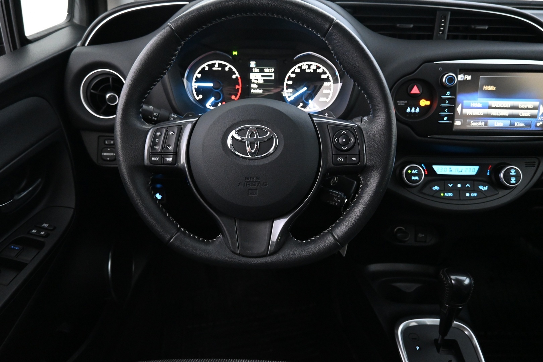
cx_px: 272
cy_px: 181
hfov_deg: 73.7
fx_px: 362
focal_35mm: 24
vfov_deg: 53.1
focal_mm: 16
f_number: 3.5
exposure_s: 1/25
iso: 4500
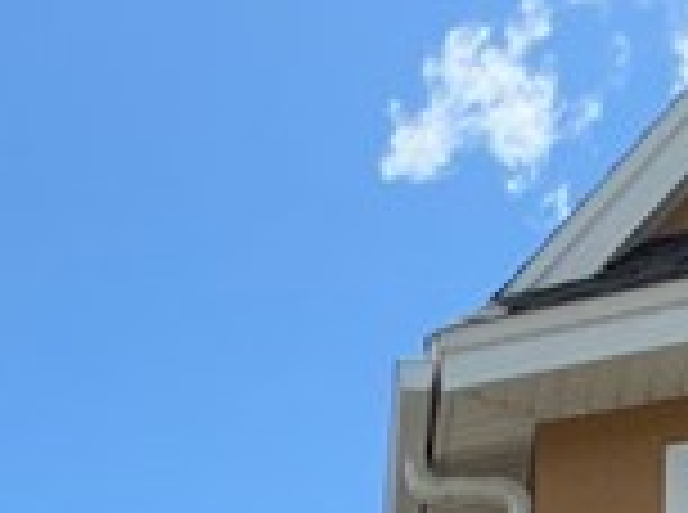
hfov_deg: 17.5
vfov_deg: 11.3
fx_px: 1864
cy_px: 1436
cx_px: -504
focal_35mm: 94
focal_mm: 2.22
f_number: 2.2
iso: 16
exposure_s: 1/1368
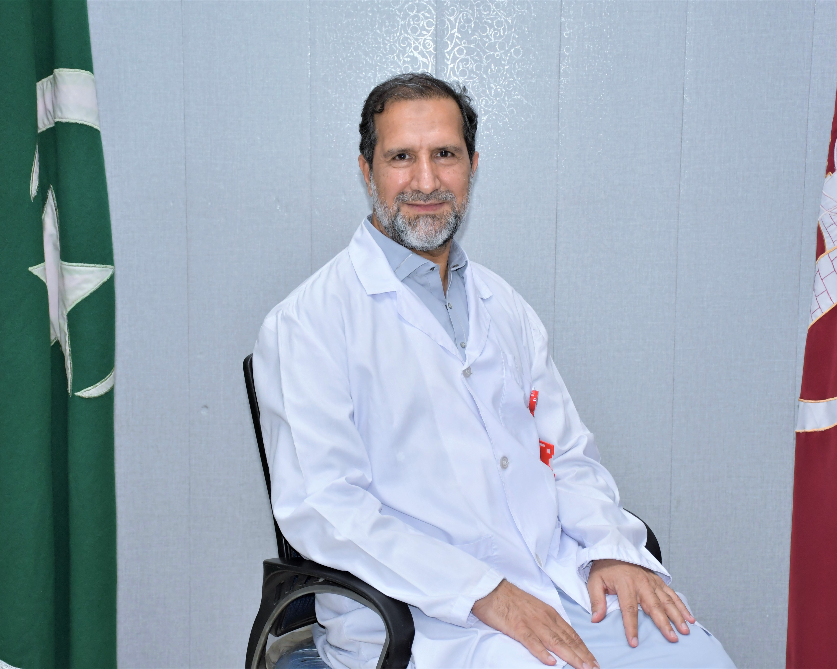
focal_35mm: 71
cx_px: 473
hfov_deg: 26.7
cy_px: 335
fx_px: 1759
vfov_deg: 21.6
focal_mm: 42
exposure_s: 1/200
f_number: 5
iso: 800
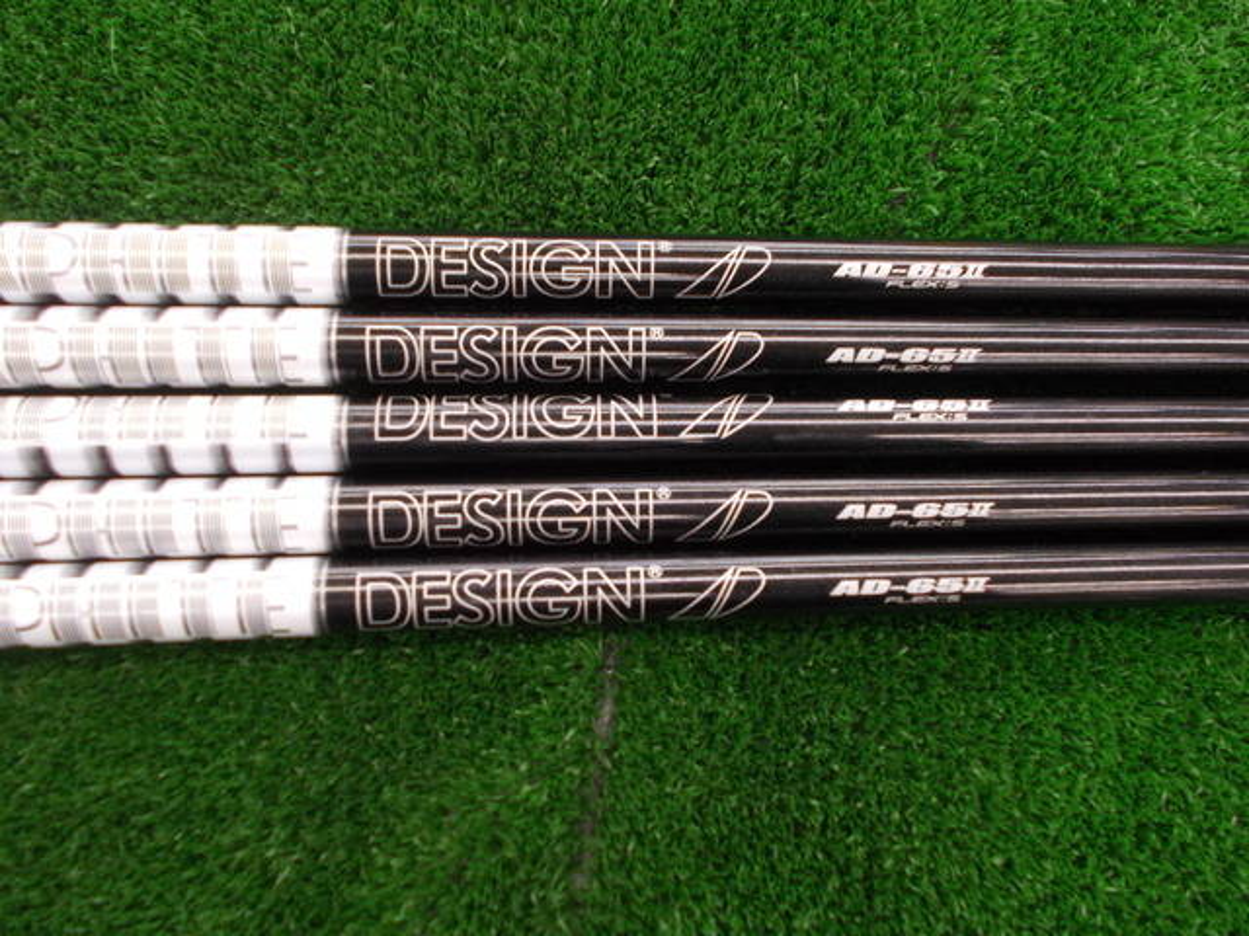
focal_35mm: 34
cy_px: 468
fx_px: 1227
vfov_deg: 41.8
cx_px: 624
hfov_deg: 54.0
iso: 200
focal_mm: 6
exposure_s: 1/25
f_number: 3.6
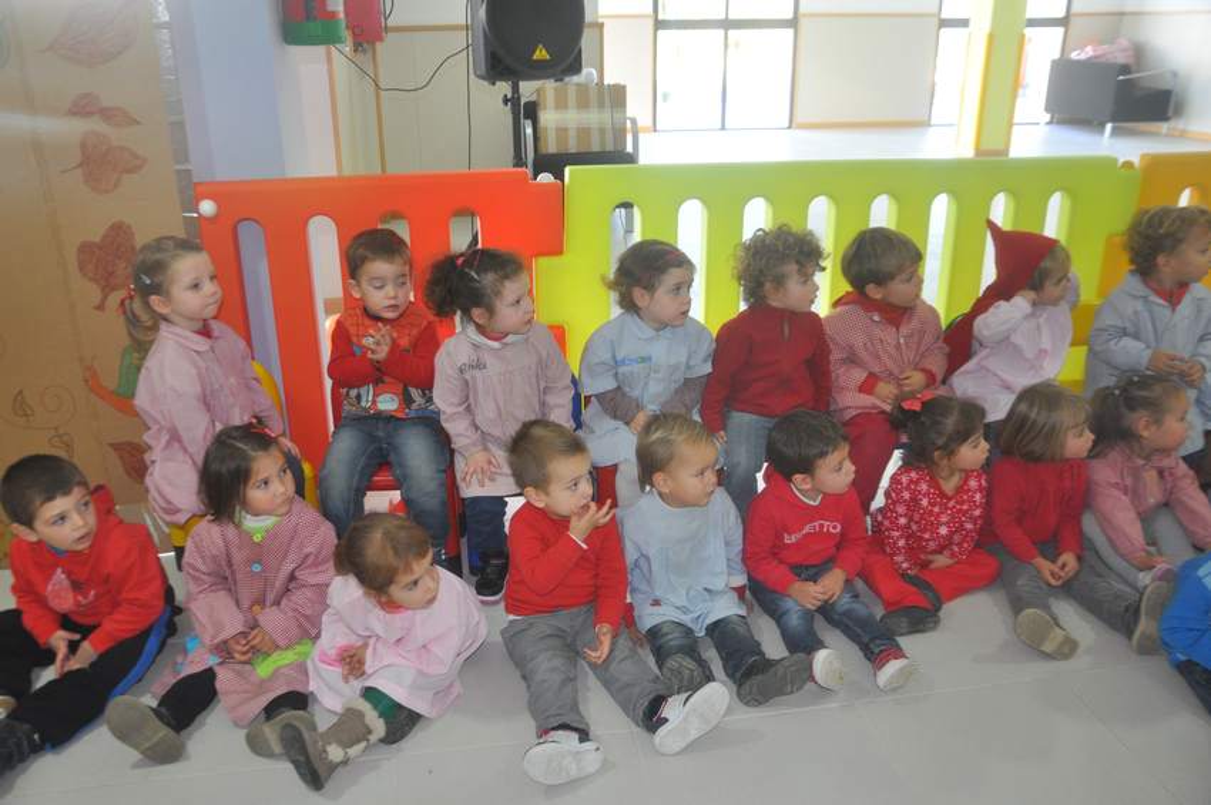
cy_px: 402
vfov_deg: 47.8
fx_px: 907
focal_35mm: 27
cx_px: 606
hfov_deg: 67.4
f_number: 3.5
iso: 800
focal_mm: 18
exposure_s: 1/80
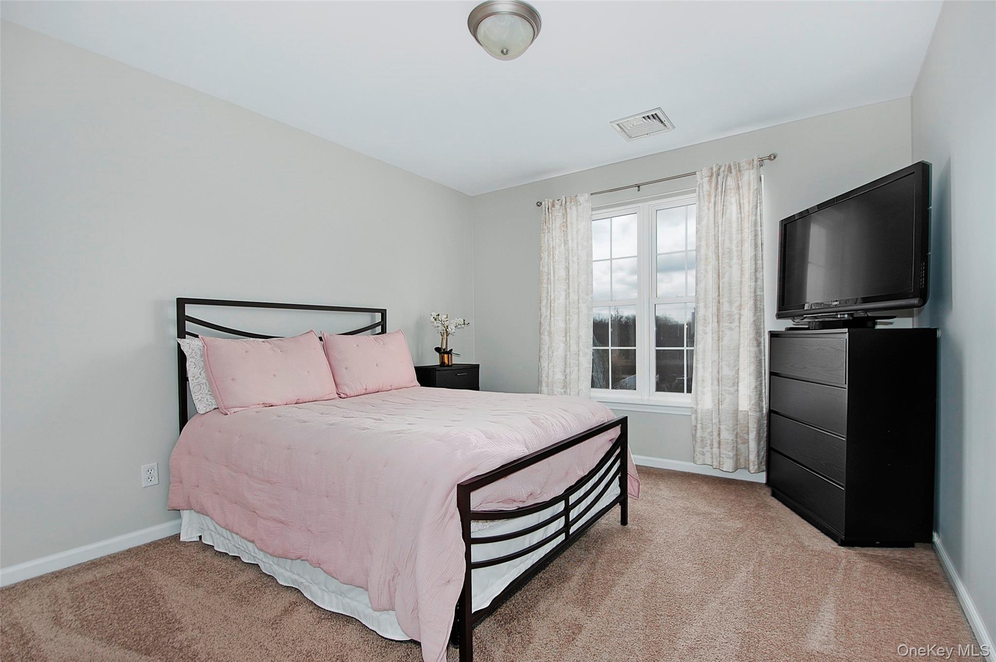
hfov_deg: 100.4
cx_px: 498
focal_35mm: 15
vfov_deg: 77.2
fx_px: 415
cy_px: 331
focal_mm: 10
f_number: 8
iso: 200
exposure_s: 1/500
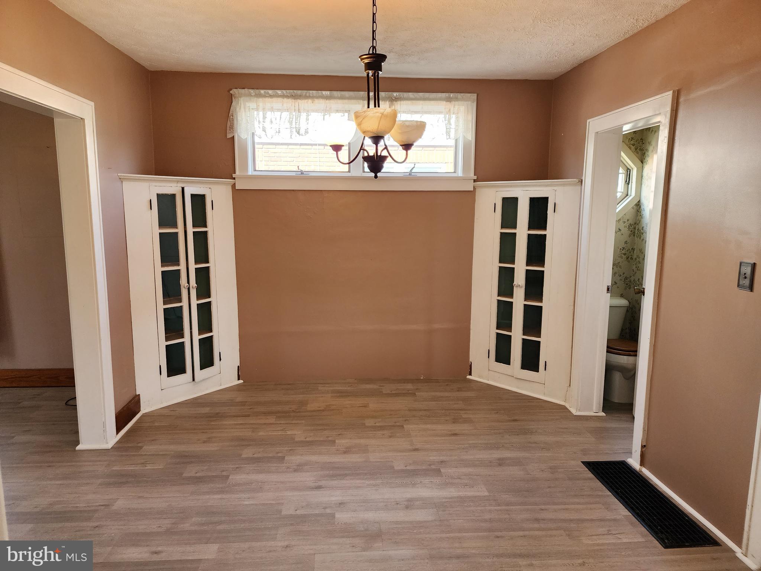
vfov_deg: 58.9
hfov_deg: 73.9
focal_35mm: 23
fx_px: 506
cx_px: 380
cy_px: 286
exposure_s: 1/120
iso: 250
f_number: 1.8
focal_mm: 6.4
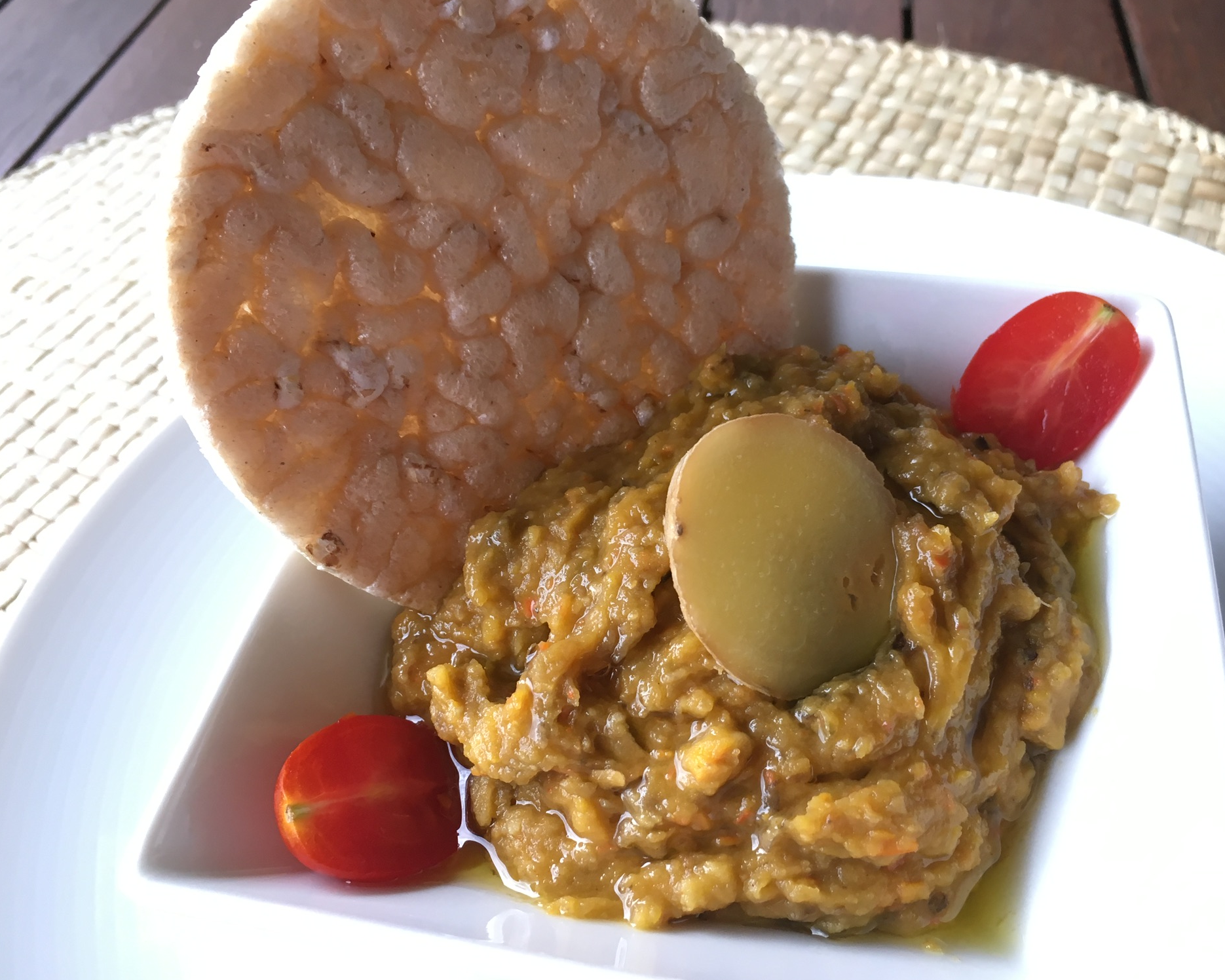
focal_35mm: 31
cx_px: 657
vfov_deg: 47.1
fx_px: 1124
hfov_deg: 57.1
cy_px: 497
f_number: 2.2
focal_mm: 4.15
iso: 32
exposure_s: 1/33
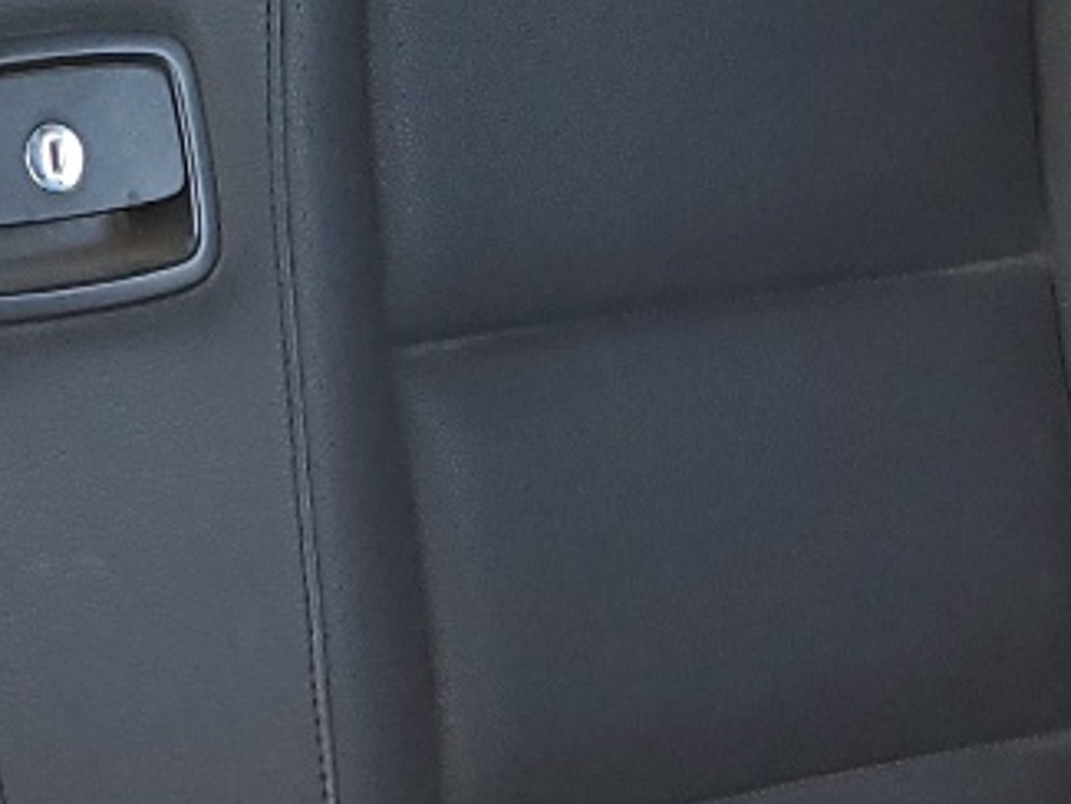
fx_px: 3962
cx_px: 13
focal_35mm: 128
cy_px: 972
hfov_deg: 15.1
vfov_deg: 11.4
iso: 77
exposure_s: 1/120
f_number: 1.5
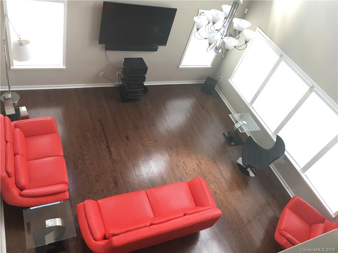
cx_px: 169
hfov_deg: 61.7
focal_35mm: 29
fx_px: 283
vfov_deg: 48.2
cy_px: 126
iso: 32
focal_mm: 4.15
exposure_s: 1/15
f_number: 2.2
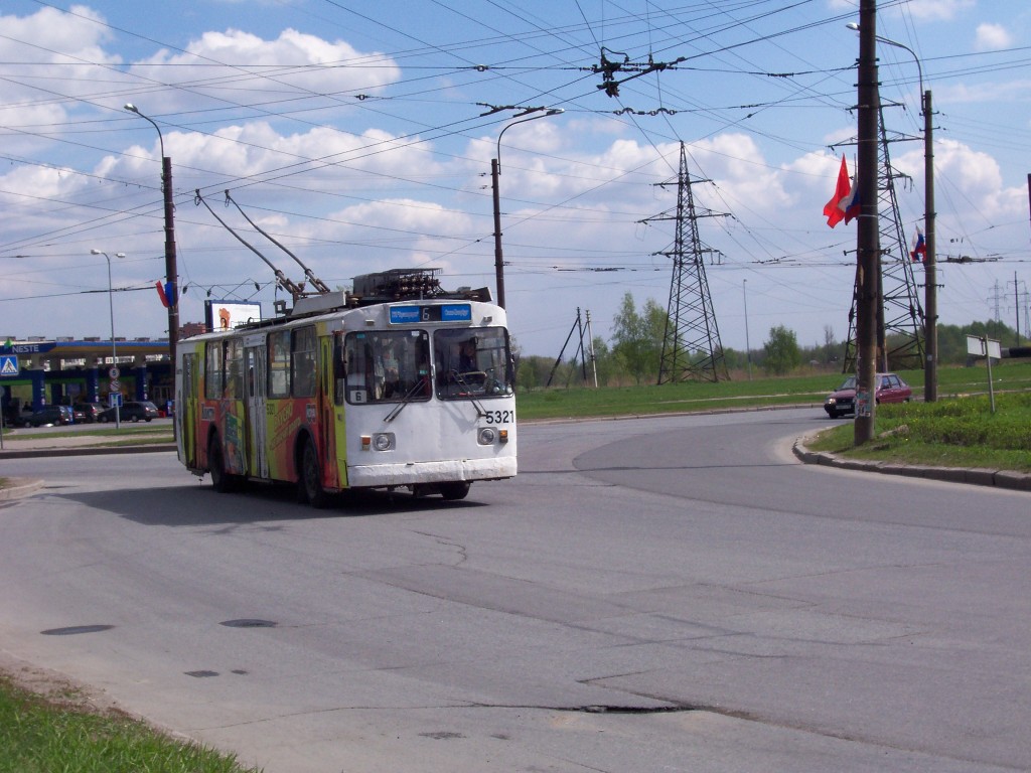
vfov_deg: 22.6
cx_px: 516
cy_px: 386
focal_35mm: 65
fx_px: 1936
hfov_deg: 29.8
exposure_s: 1/359
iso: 80
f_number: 6.8
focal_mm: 10.8
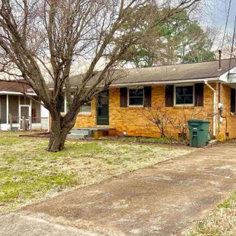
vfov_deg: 44.9
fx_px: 285
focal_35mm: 37
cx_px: 165
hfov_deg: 44.0
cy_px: 119
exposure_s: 1/1311
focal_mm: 5.7
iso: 50
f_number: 1.5
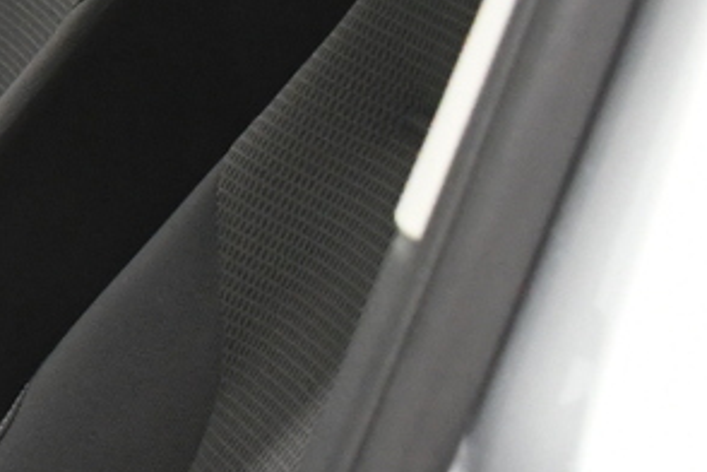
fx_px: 2926
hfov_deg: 11.2
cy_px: 650
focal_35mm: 149
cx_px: -1077
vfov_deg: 9.0
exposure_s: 1/40
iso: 2500
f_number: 3.5
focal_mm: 18
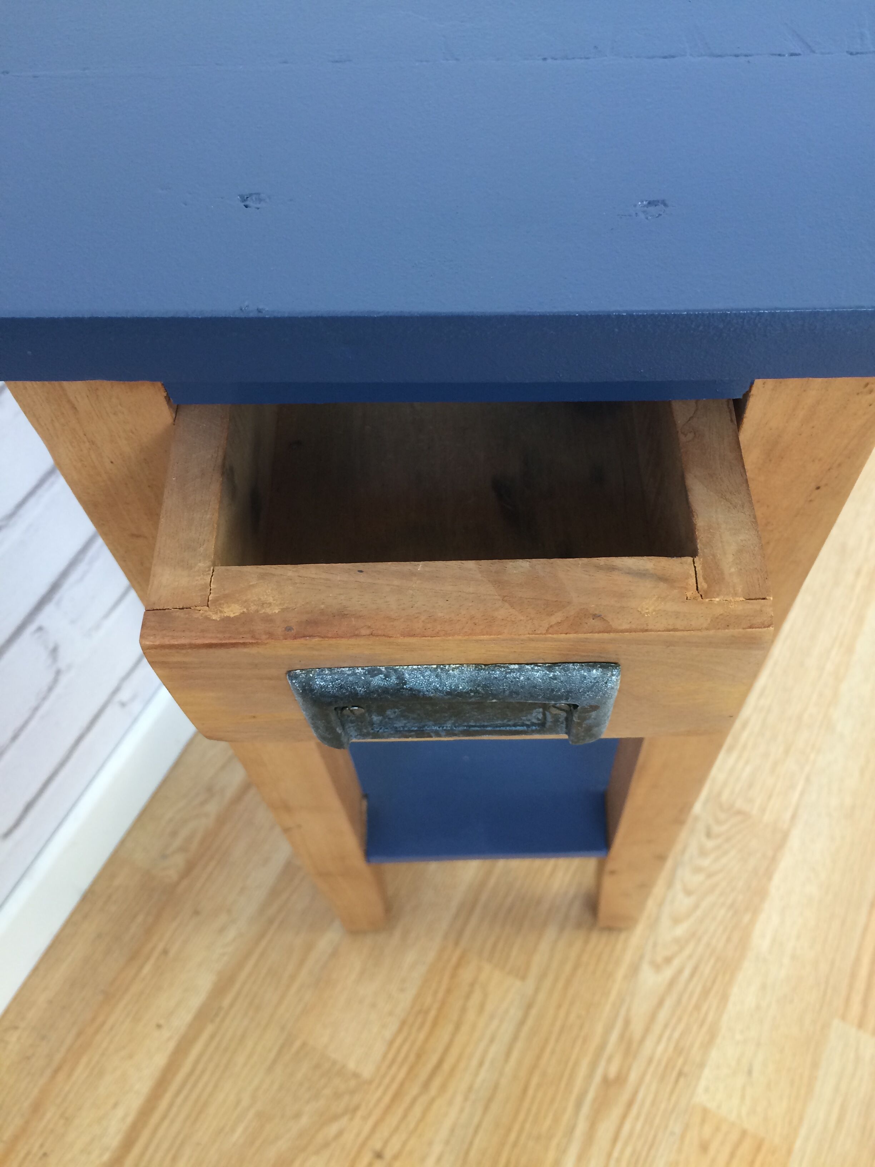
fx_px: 977
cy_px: 584
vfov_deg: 61.7
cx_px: 438
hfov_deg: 48.2
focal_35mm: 29
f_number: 2.2
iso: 100
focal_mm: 4.15
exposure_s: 1/33
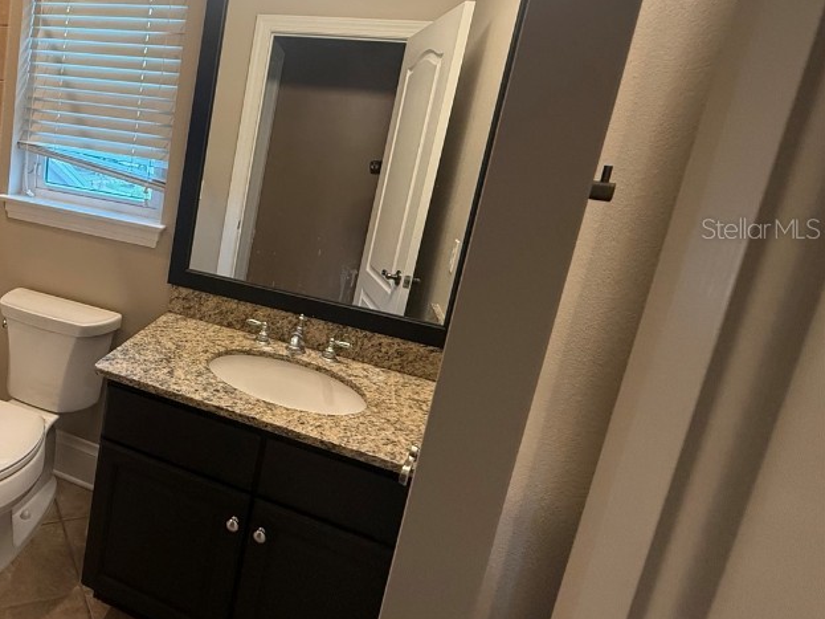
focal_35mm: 23
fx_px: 548
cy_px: 228
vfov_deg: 58.0
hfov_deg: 66.1
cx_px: 148
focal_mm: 2.22
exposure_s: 1/120
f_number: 2.2
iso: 320
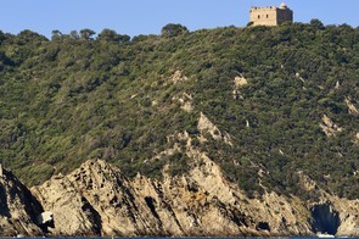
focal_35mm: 214
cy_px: 107
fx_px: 2132
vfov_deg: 6.4
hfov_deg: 9.6
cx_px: 177
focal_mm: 150
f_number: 8
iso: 200
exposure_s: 1/500
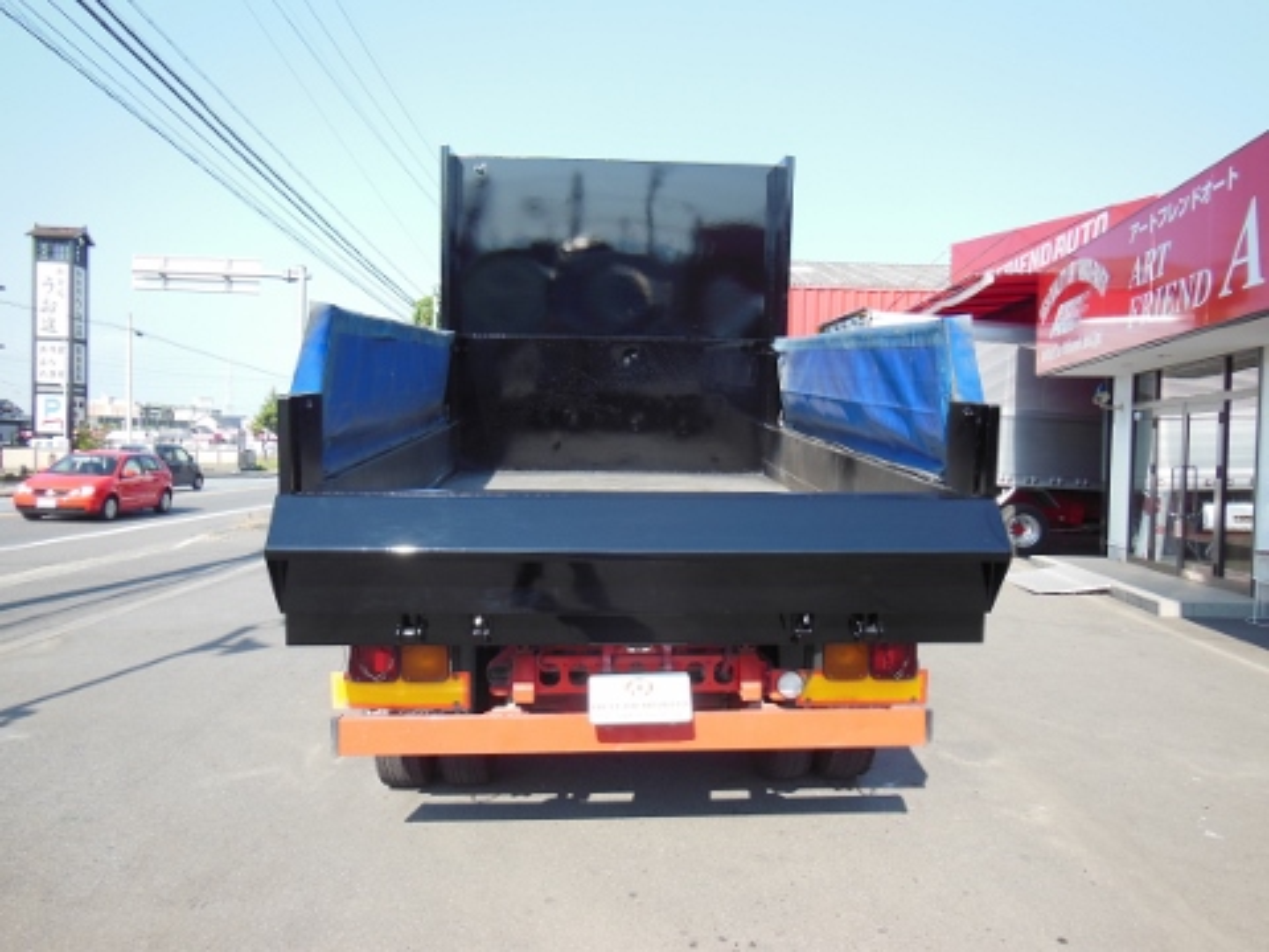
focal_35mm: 25
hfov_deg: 69.4
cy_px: 476
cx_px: 634
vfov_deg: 54.9
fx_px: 916
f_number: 3.5
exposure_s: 1/400
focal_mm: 4.5
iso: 125
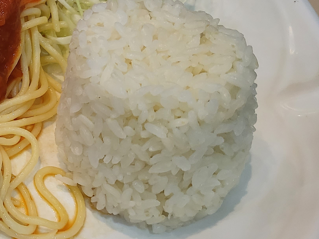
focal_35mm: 64
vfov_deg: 22.9
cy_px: 93
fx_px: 590
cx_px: -50
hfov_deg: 27.2
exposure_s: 1/120
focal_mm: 4.25
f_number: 1.8
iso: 320
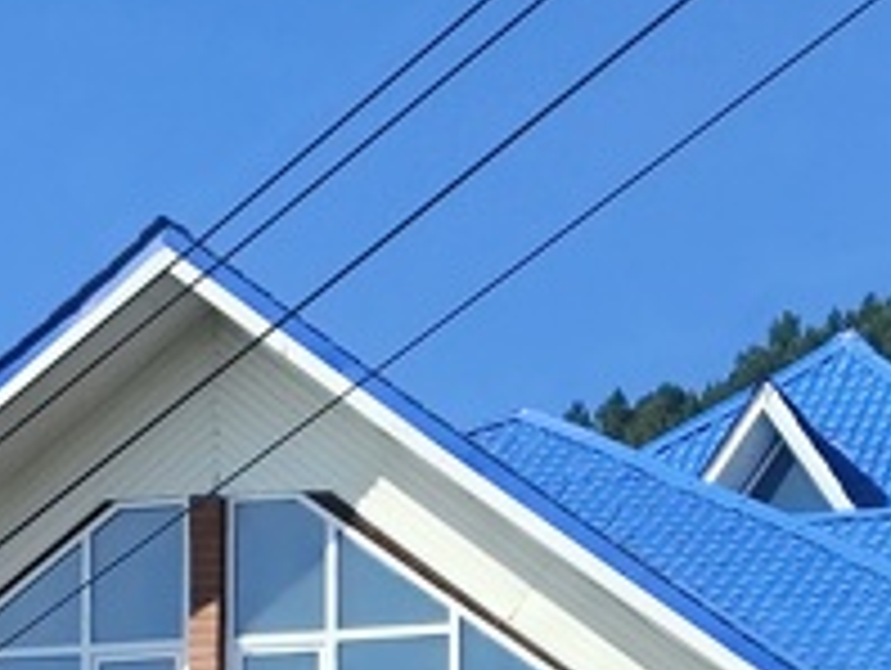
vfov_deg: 6.1
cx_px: 1170
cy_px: 1632
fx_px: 6030
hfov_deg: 8.3
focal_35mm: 234
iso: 50
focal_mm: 6.19
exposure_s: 1/1226
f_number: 1.65
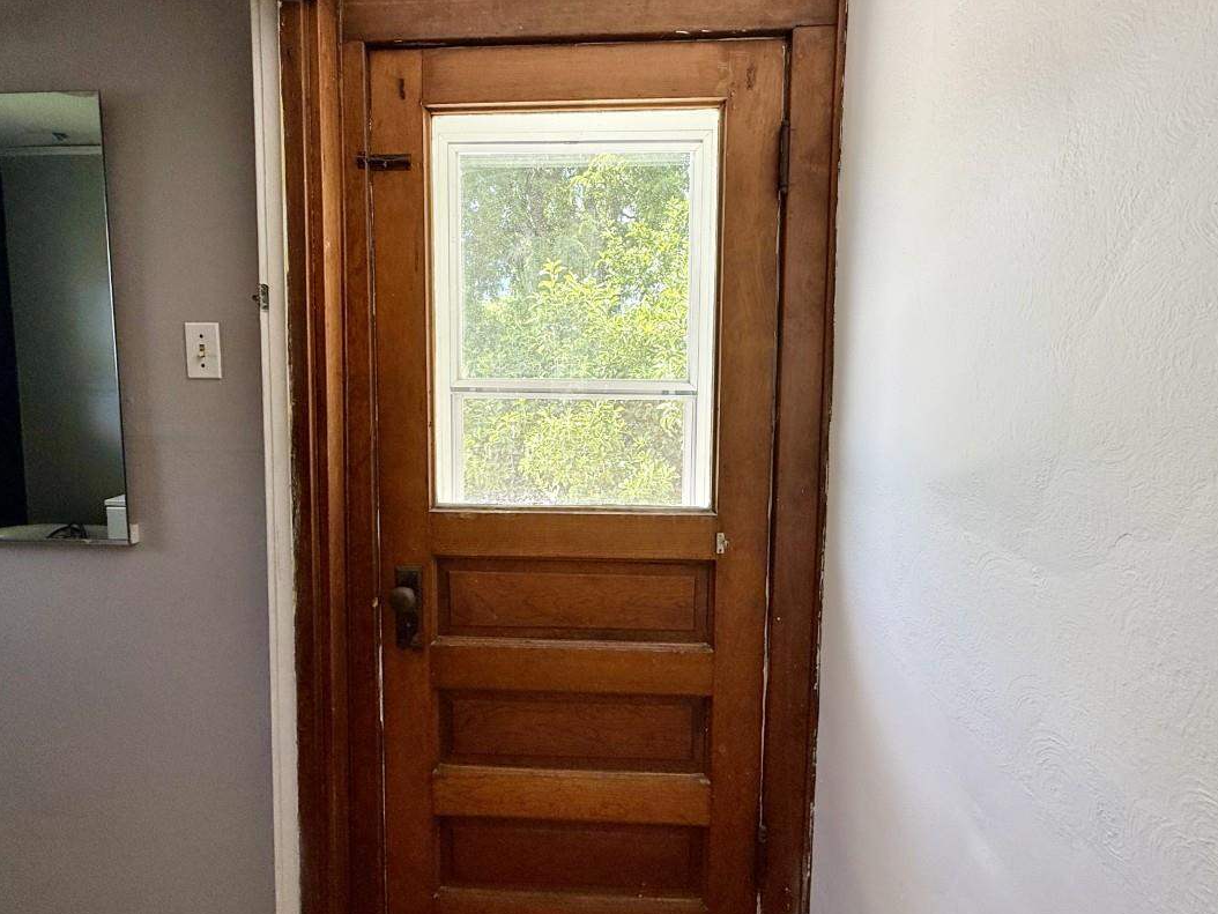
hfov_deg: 90.9
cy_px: 422
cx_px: 570
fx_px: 598
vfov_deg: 74.6
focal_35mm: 17
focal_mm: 2.22
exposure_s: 1/133
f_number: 2.2
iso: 50
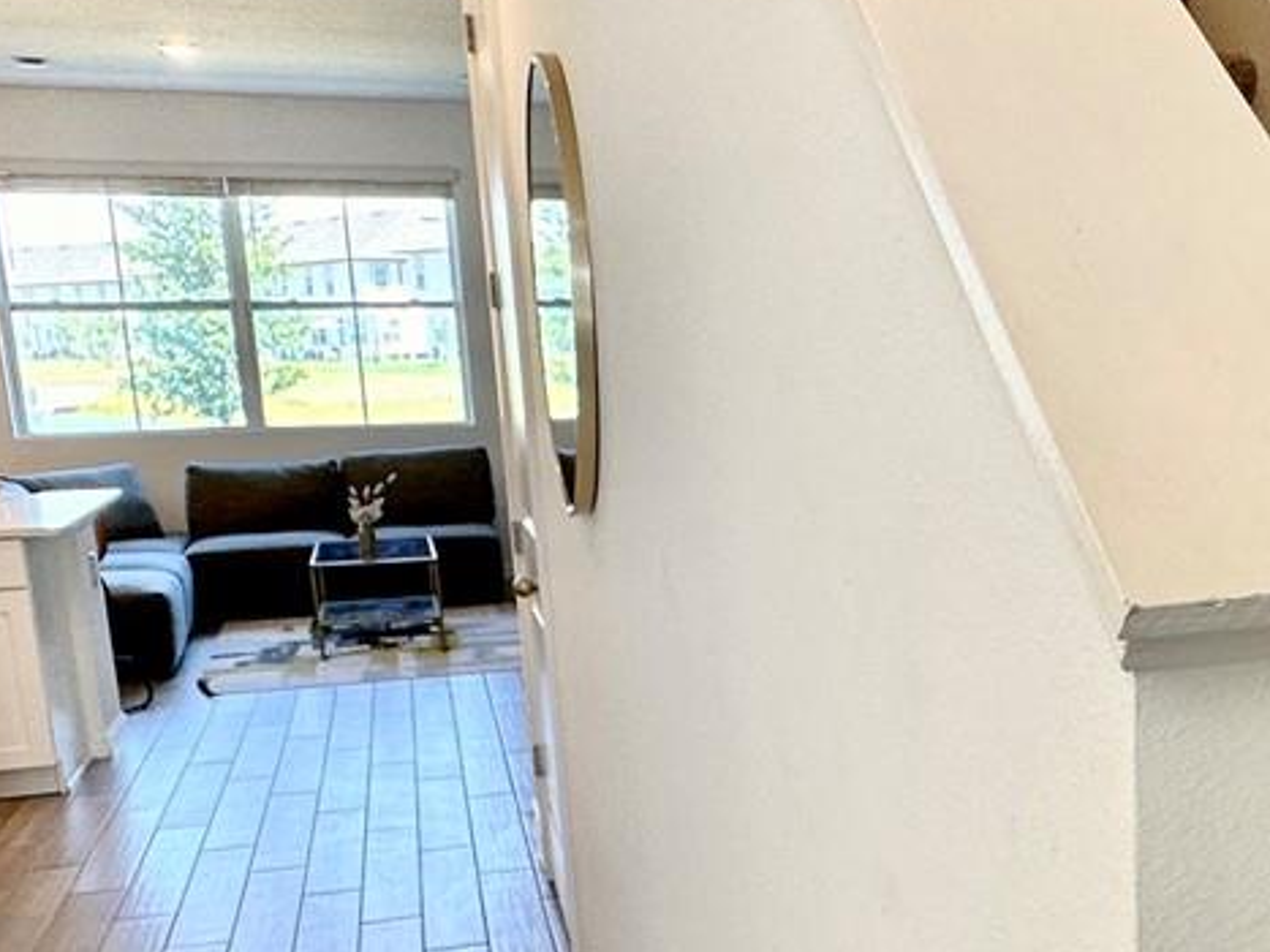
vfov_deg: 29.7
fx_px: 1761
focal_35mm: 48
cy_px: 721
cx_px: 1142
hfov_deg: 37.1
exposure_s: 1/120
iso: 64
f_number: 2.2
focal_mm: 2.22
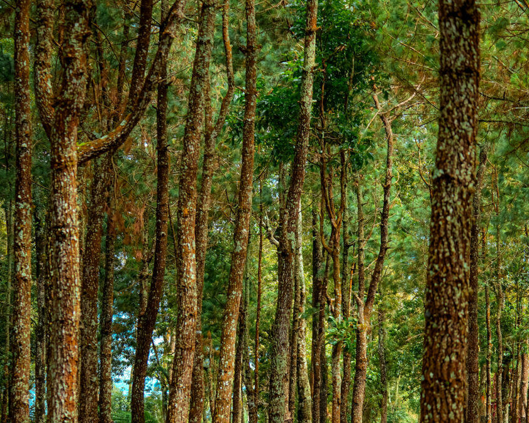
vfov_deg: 19.2
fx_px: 1253
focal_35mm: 80
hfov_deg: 23.8
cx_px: 265
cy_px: 209
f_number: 4
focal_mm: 70
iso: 50
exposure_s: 1/100
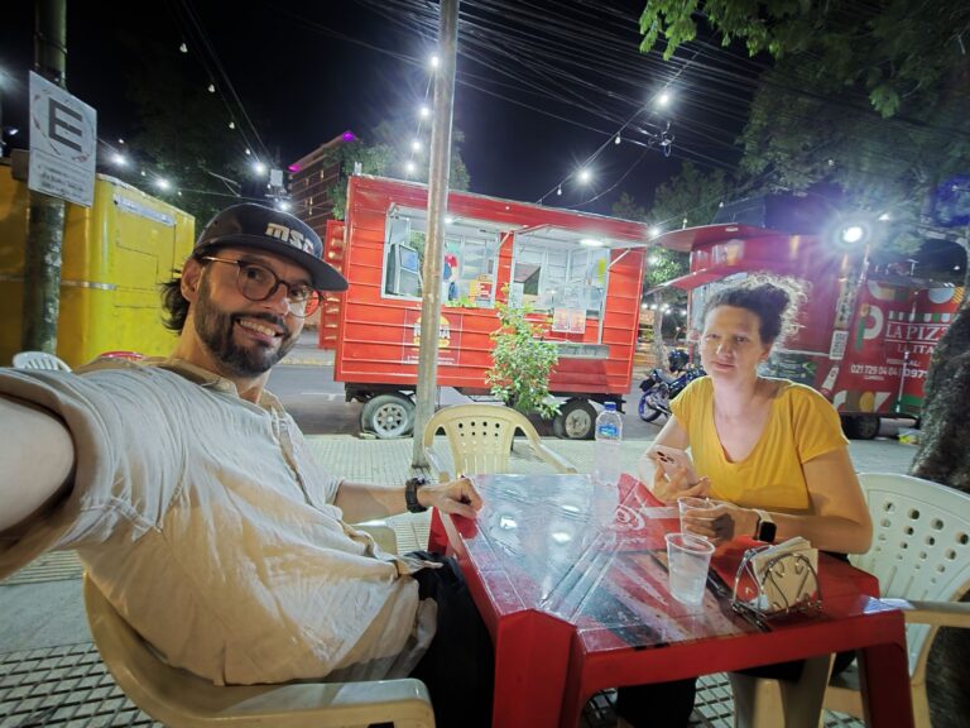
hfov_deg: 106.2
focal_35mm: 13
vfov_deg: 89.9
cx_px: 485
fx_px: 364
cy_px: 364
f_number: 2.2
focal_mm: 2.2
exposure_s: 1/8.33
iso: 1250
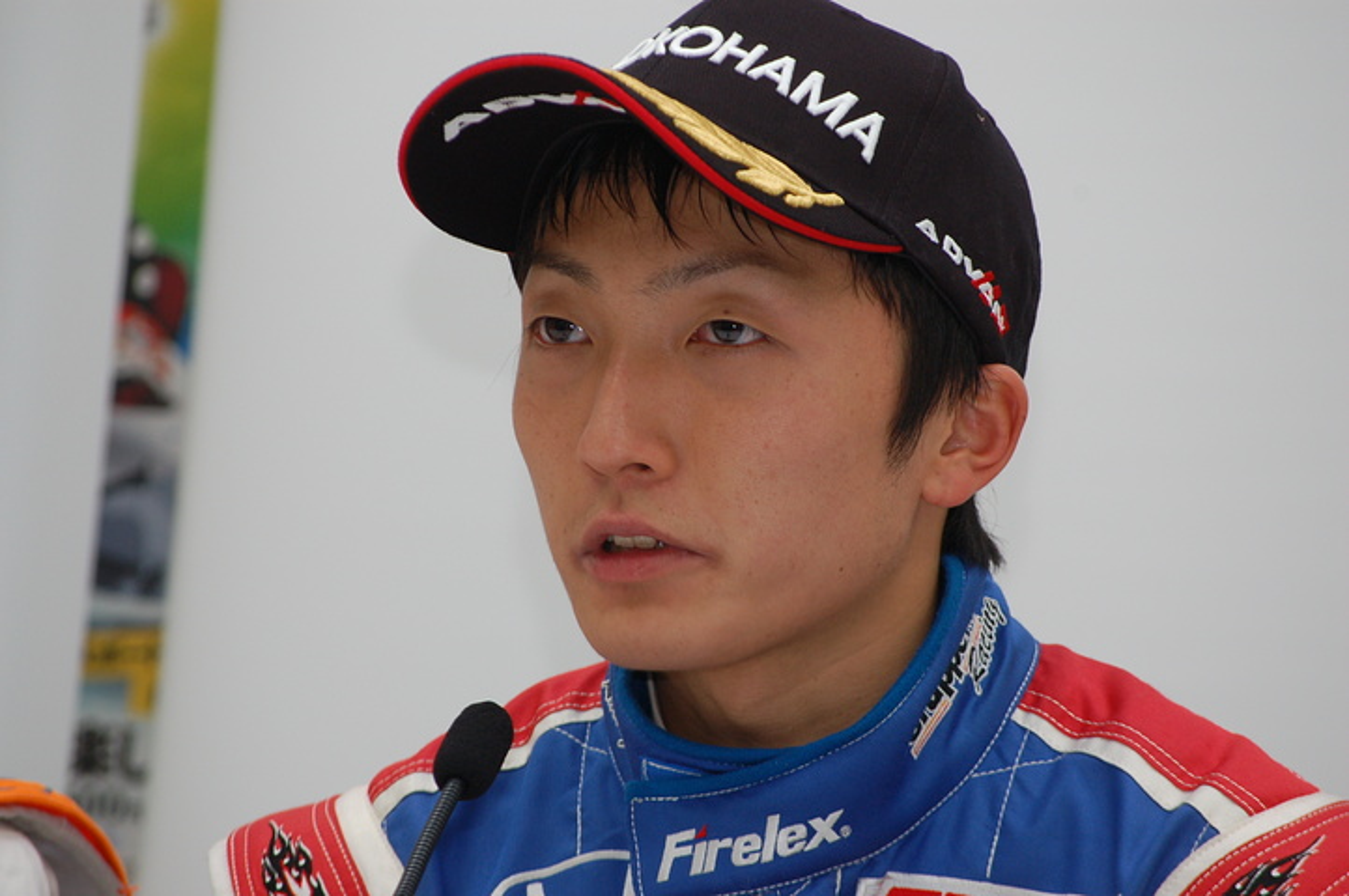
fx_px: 10108
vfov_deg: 5.1
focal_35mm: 270
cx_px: 674
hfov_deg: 7.6
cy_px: 448
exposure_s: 1/60
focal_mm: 180
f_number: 8
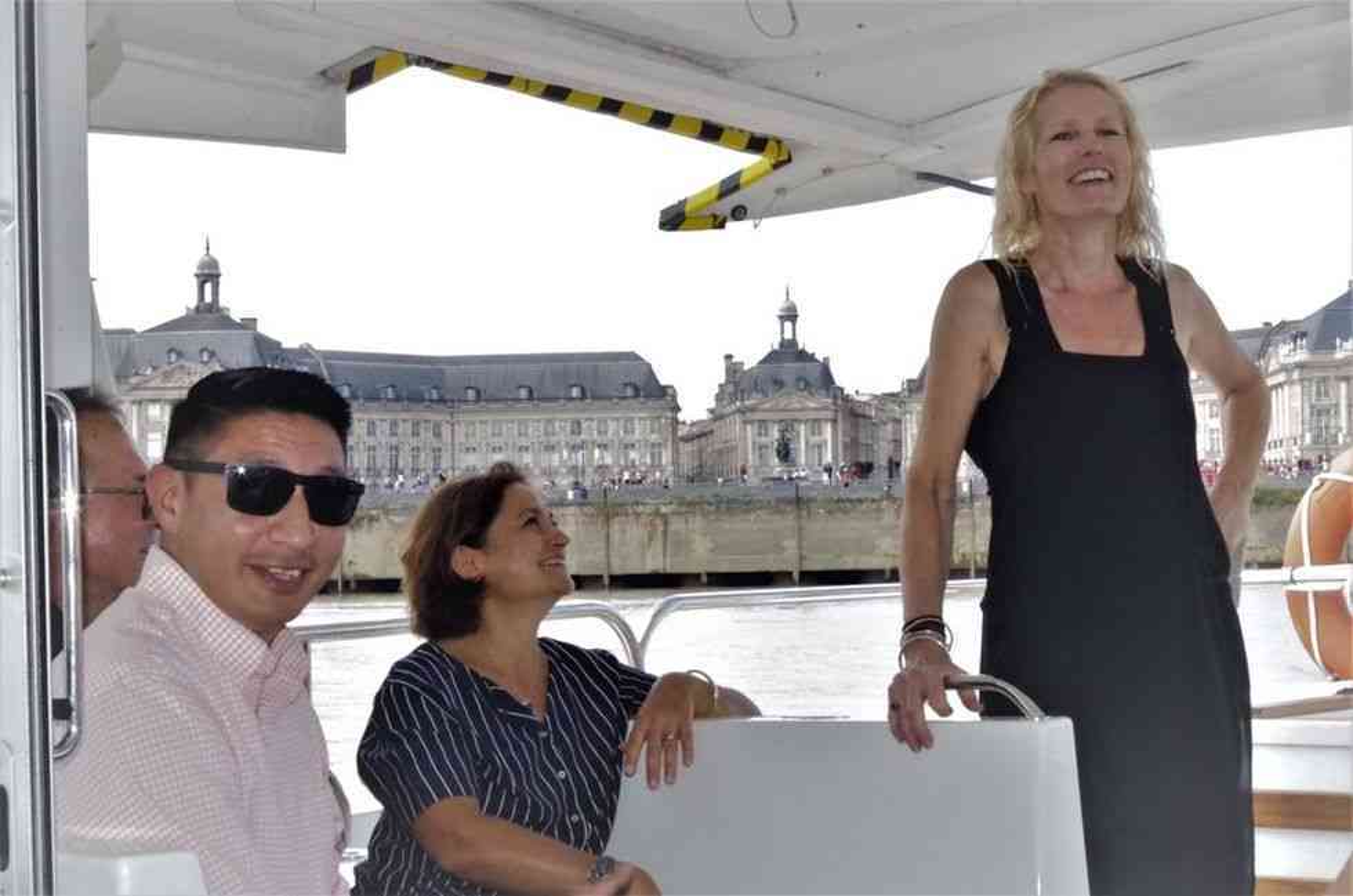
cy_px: 448
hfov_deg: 31.5
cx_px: 676
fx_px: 2400
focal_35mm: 64
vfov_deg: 21.1
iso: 3200
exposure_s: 1/180
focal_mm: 42.5
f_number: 32
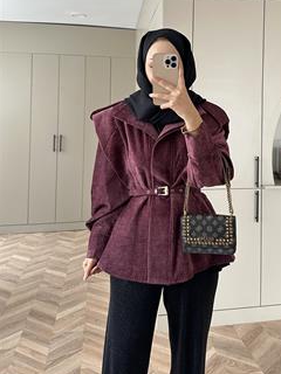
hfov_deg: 45.0
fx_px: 336
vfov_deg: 58.1
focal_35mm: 31
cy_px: 160
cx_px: 180
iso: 250
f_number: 1.78
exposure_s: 1/104
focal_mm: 6.86
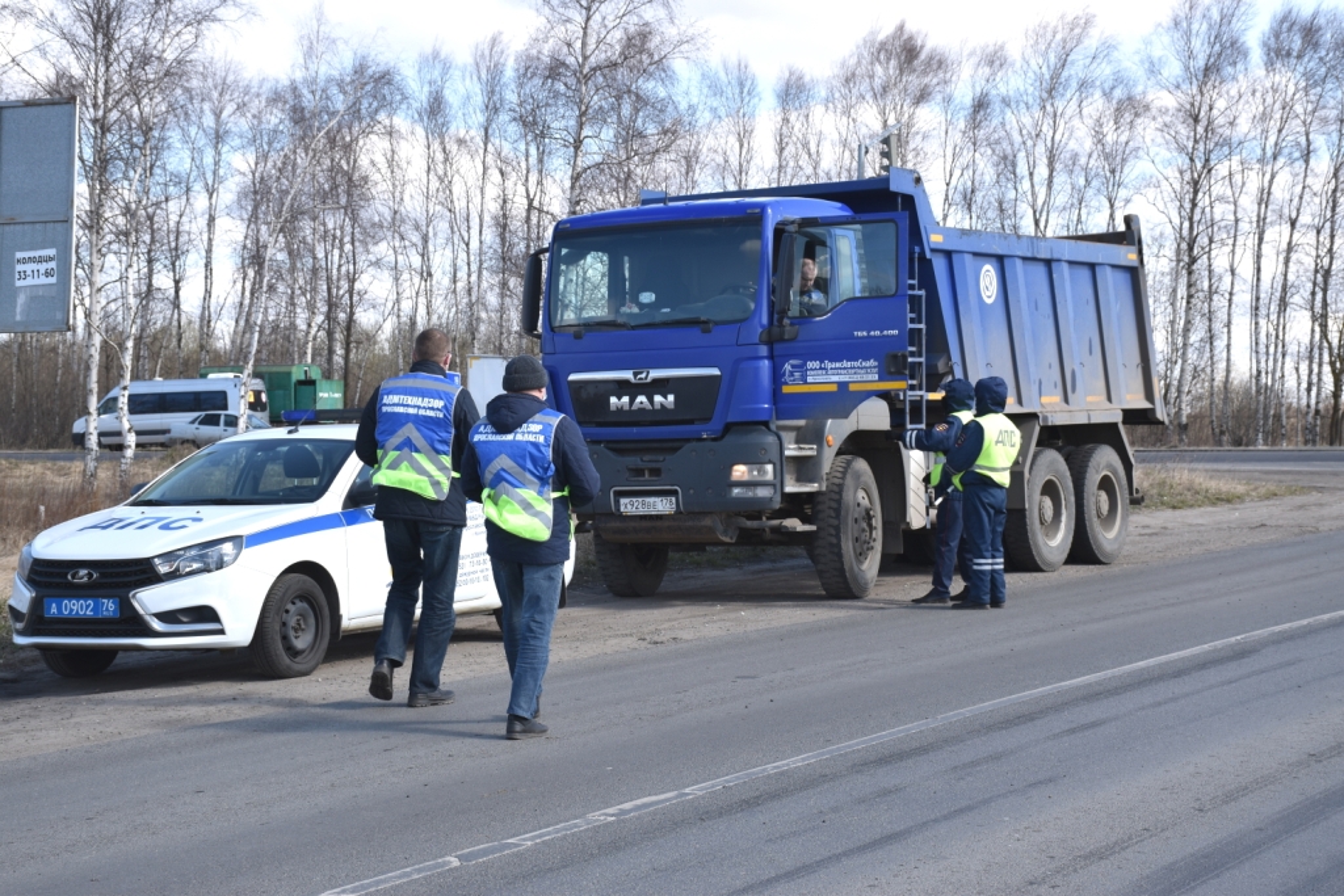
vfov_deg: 20.2
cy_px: 448
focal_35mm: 68
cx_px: 672
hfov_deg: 29.9
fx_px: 2520
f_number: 8
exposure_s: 1/250
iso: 160
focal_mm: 45
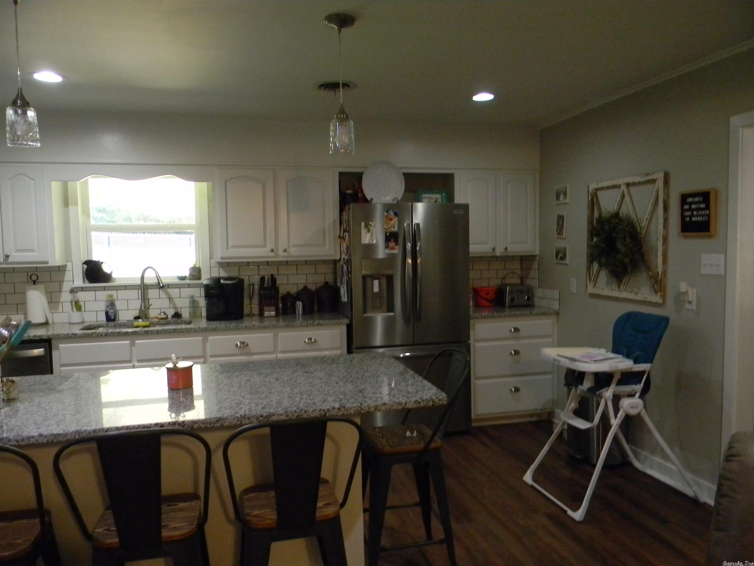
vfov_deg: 49.7
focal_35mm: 28
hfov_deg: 63.4
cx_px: 377
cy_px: 283
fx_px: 610
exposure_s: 1/31.8
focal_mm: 5
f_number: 3.5
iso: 400
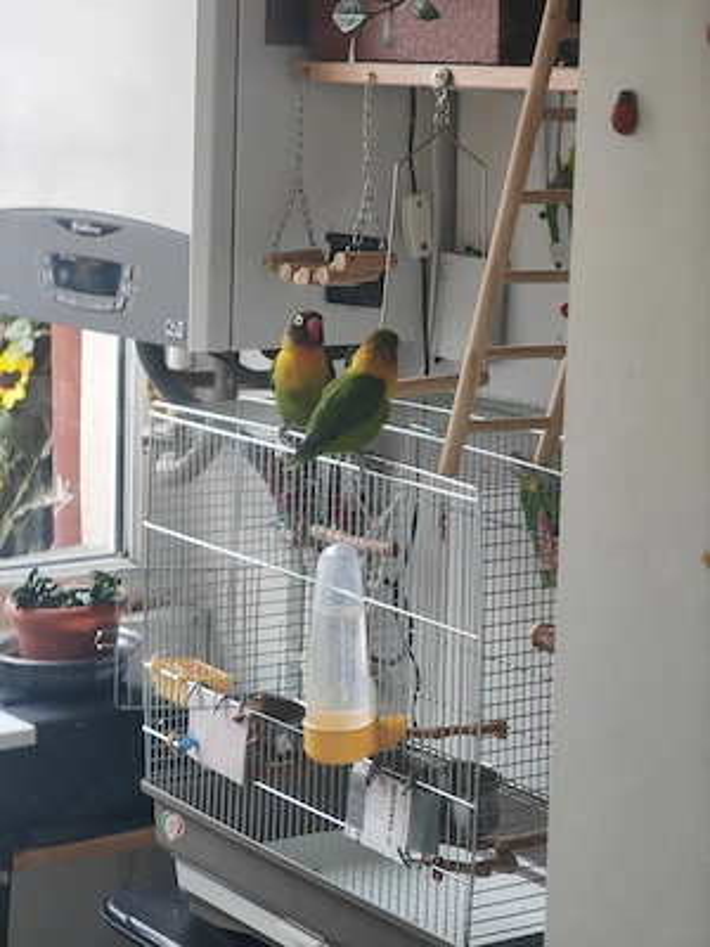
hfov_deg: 15.6
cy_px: 474
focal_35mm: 95
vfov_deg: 20.7
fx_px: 2598
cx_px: 355
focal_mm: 16.85
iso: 250
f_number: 3.5
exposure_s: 1/50
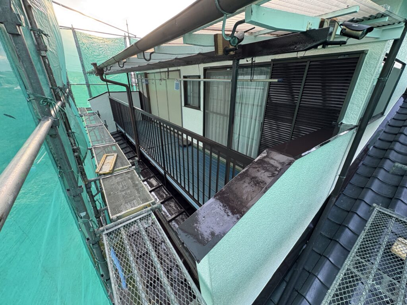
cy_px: 152
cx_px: 204
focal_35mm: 14
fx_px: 165
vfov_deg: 85.7
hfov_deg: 102.1
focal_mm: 2.22
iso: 80
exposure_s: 1/99
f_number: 2.2
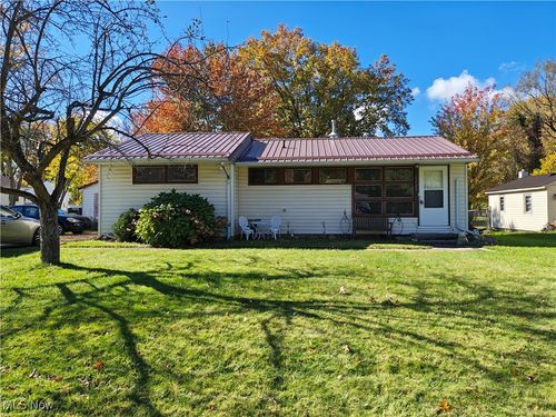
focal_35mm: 25
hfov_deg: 69.4
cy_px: 208
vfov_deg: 54.9
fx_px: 402
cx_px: 278
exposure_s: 1/354
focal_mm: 4.68
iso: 100
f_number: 1.7
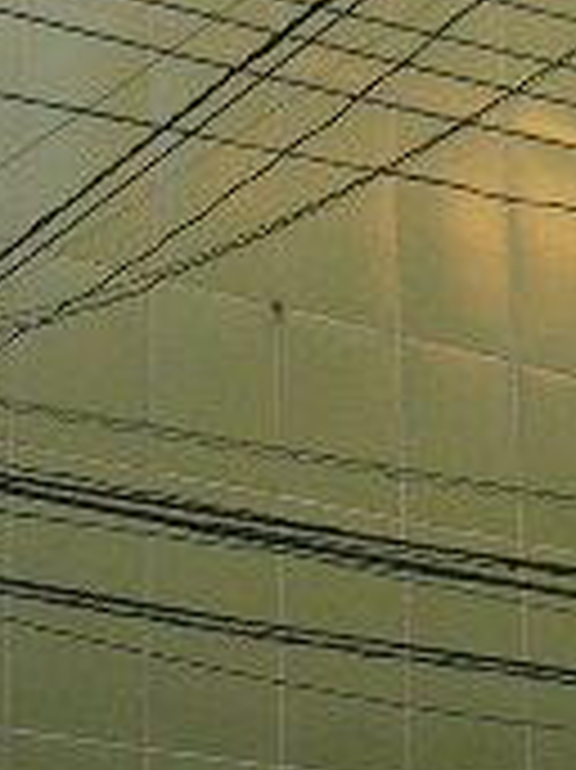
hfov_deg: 11.3
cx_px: 184
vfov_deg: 15.1
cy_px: 365
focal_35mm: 131
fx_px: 2910
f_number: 2.8
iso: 100
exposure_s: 1/320
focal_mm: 5.8
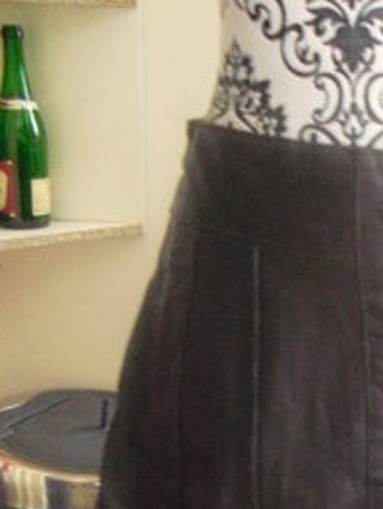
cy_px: 561
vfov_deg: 22.5
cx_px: 406
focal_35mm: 82
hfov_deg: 17.5
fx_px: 1207
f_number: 3.1
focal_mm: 6.3
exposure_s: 1/8
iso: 800
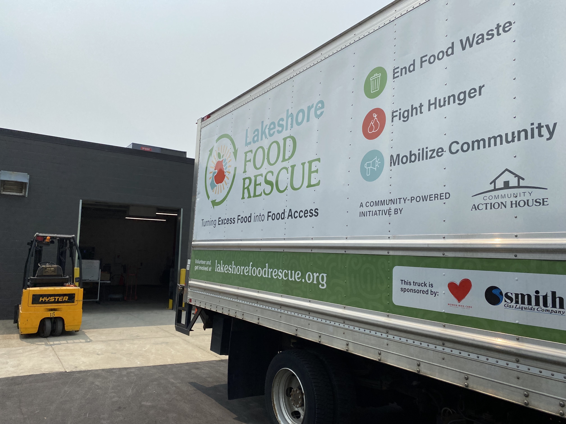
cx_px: 283
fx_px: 425
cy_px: 212
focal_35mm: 26
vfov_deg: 53.1
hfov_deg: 67.3
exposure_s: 1/5236
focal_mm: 4.25
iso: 32
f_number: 1.8
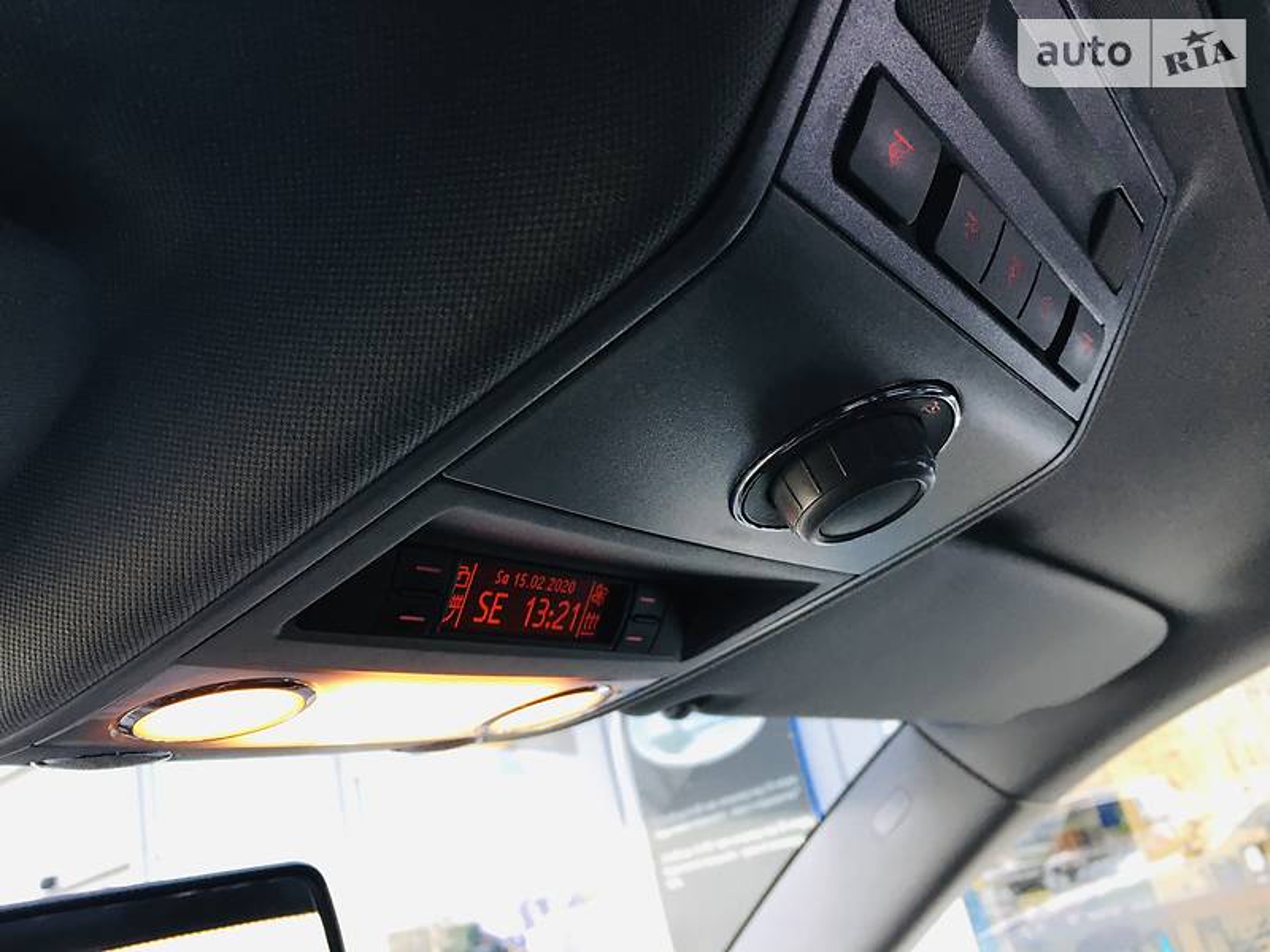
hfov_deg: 61.7
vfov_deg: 48.2
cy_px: 476
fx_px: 1064
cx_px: 635
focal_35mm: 29
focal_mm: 4.2
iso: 40
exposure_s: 1/33
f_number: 2.2
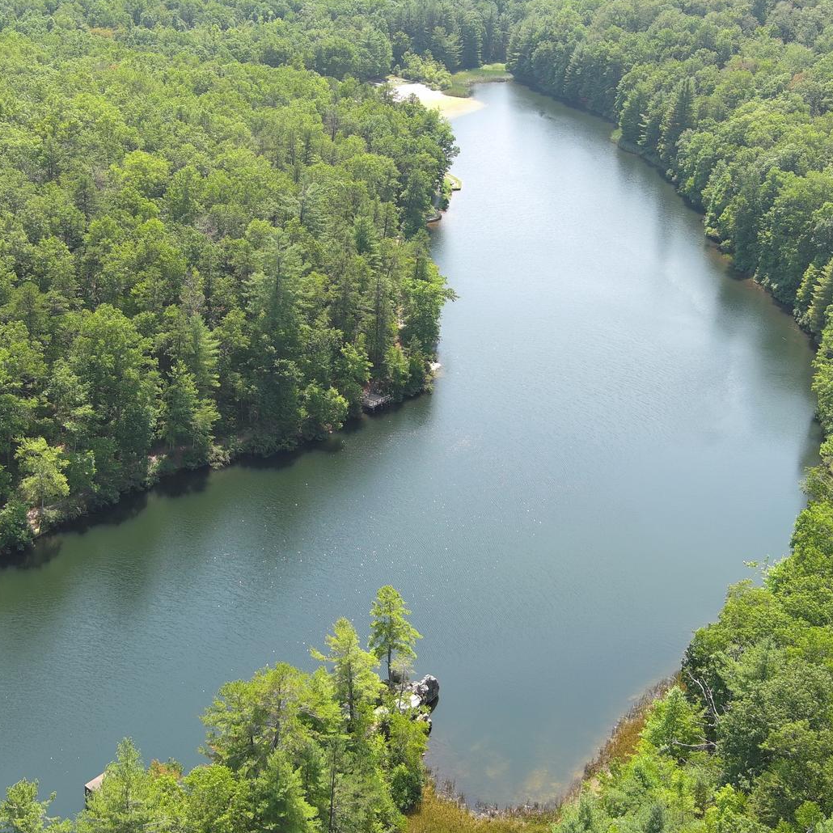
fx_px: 1334
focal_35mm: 49
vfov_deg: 34.6
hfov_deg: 34.7
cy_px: 364
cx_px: 393
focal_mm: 10.57
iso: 100
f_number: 2.8
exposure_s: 1/405
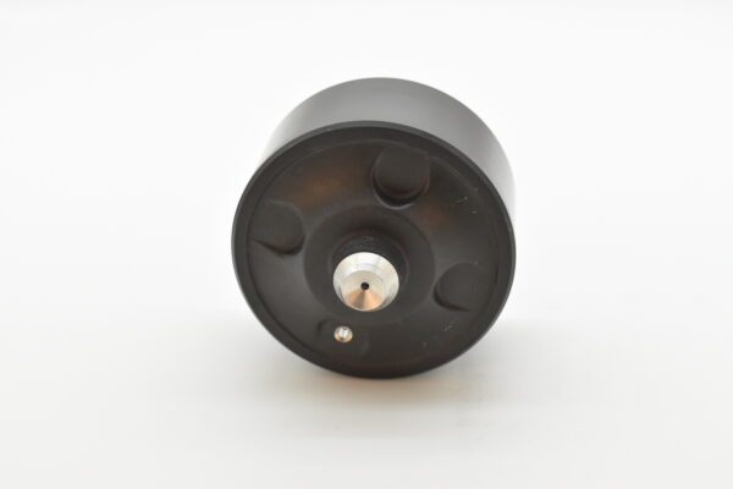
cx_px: 366
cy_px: 244
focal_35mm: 72
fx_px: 1466
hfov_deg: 28.1
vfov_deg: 18.9
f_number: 8
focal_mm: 48
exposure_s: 1/800
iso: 1600
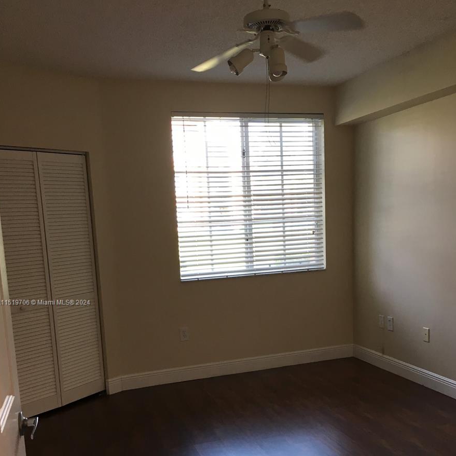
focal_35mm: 35
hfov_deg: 47.2
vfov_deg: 46.5
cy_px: 303
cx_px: 229
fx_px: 522
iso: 32
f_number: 2.2
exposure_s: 1/40
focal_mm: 4.15
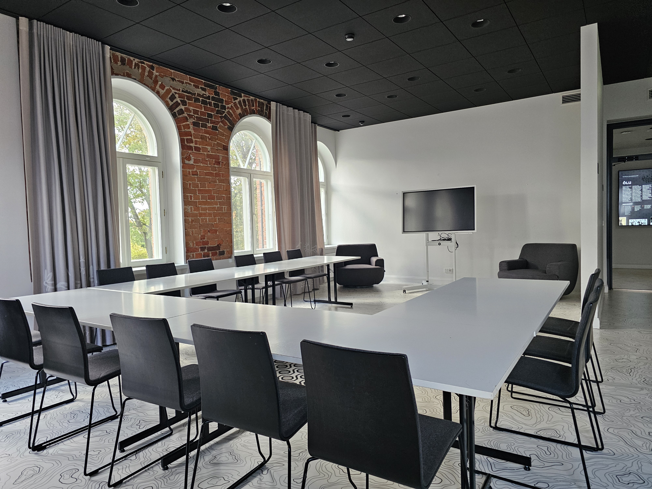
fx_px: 433
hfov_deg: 73.9
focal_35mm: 23
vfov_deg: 58.9
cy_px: 244
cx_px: 326
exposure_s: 1/120
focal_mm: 6.3
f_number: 1.7
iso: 320
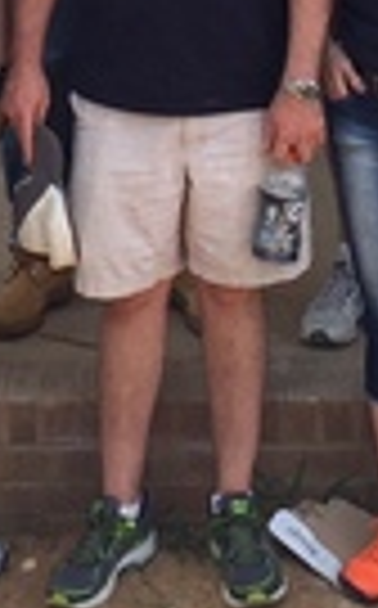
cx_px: 324
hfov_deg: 8.0
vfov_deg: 12.0
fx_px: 2712
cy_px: -414
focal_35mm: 164
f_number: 2.2
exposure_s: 1/316
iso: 32
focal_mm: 4.15
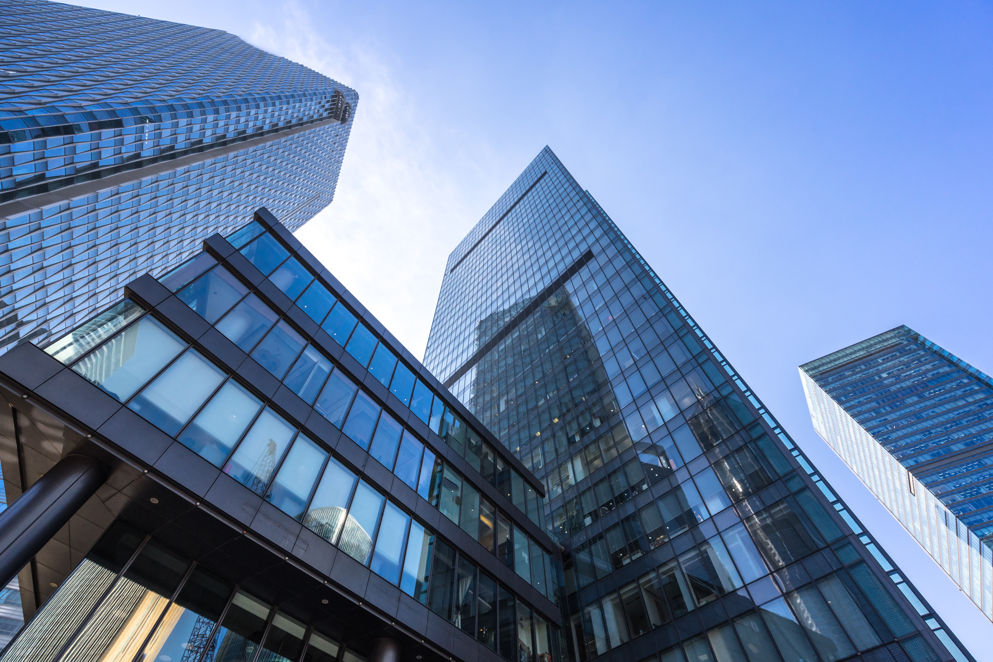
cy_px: 331
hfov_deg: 96.7
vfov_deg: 73.7
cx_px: 496
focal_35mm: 16
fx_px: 441
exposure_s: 1/1000
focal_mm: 16
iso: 500
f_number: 6.7
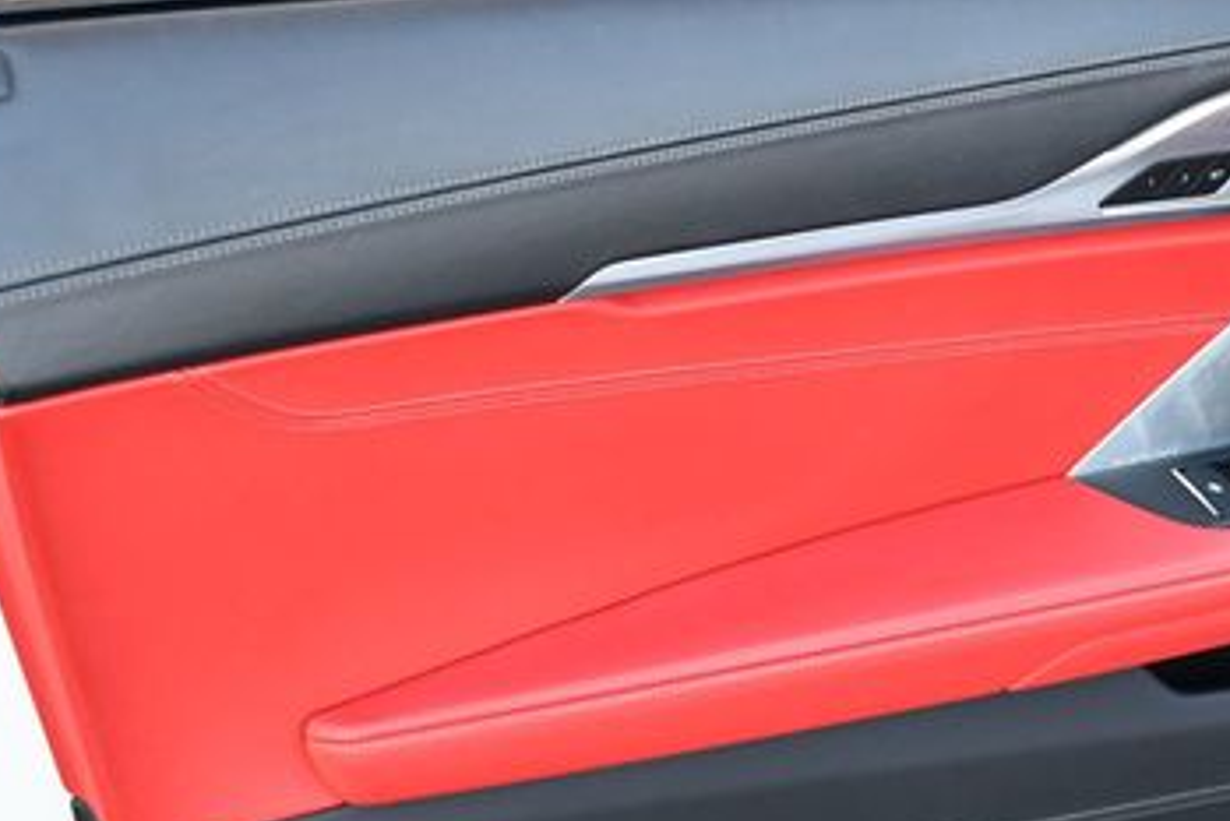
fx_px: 2256
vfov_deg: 20.6
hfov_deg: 30.1
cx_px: 906
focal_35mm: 66
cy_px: 525
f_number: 3.5
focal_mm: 18
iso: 500
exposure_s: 1/250
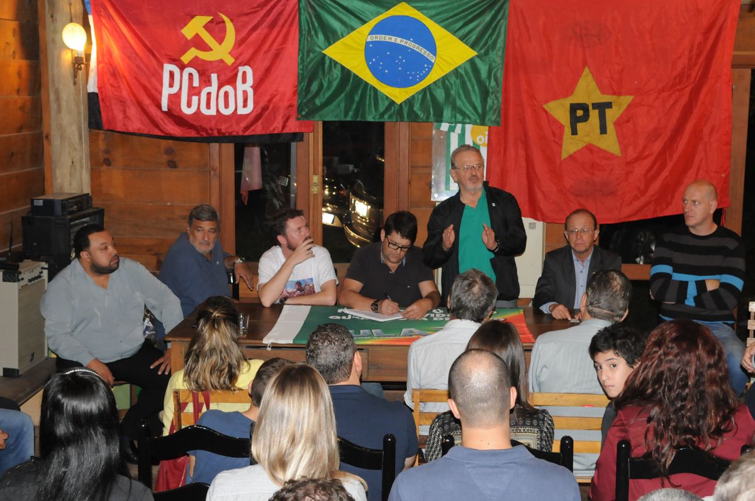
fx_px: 1100
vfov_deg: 25.7
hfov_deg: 37.9
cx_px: 378
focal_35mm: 52
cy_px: 250
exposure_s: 1/60
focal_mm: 35
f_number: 5.6
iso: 1600
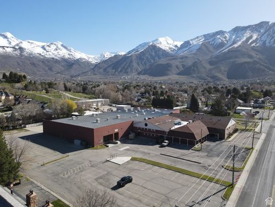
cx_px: 138
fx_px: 191
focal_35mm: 24
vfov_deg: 56.8
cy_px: 104
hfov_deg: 71.6
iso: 100
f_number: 2.8
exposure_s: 1/500
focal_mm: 4.5
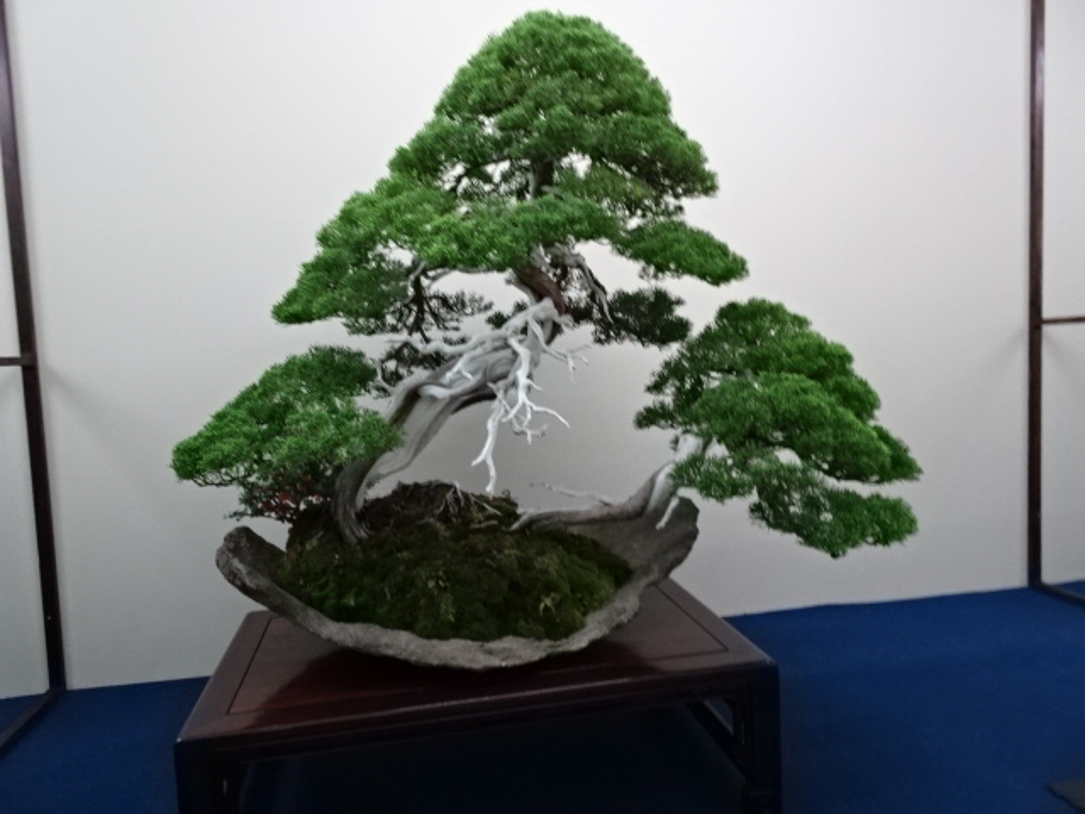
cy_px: 407
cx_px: 542
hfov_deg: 71.6
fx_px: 752
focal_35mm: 24
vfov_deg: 56.8
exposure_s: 1/30
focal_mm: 4.1
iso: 500
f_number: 3.5
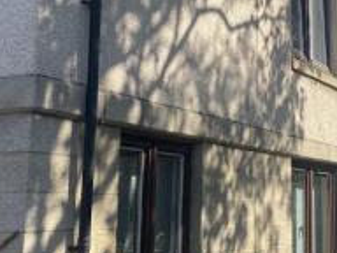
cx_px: 343
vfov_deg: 18.5
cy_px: 43
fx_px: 769
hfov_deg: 23.6
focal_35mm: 79
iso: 32
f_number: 1.8
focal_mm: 4.25
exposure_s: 1/1464
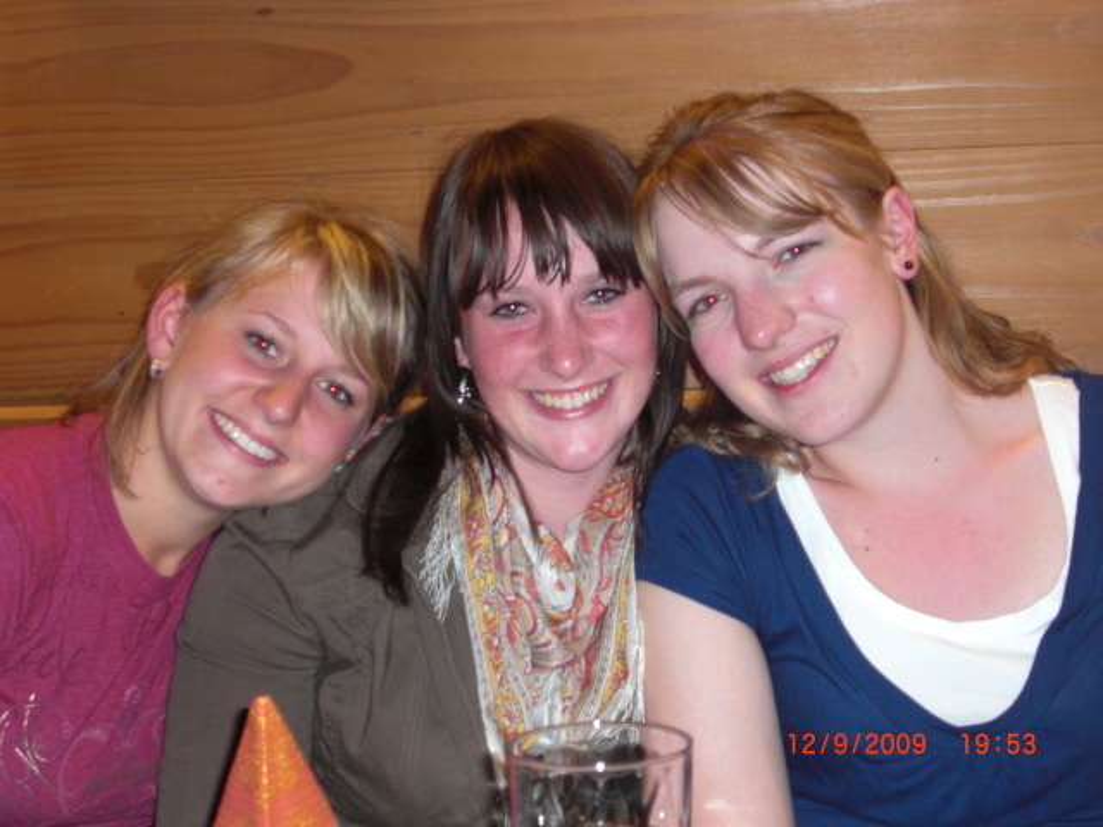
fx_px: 1944
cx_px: 552
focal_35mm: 61
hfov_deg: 31.7
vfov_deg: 24.0
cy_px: 414
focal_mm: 10.8
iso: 200
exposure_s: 1/60
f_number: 3.8
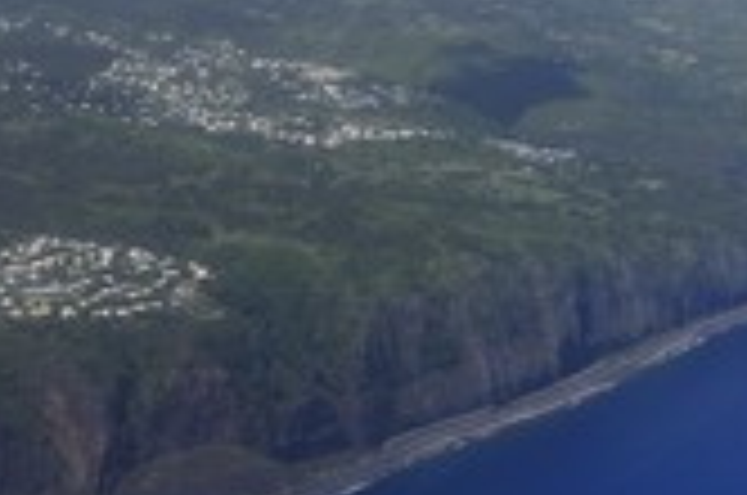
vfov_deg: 9.6
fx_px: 2941
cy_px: 27
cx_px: 781
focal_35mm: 142
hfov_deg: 14.2
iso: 200
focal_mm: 56
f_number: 5.6
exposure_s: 1/800
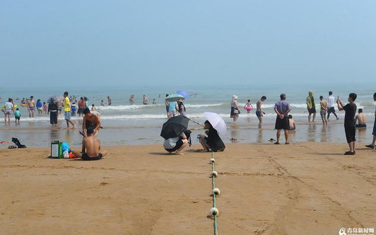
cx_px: 190
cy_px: 112
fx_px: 584
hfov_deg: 35.7
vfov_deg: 22.7
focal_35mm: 57
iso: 200
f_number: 5
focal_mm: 55
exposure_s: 1/1000
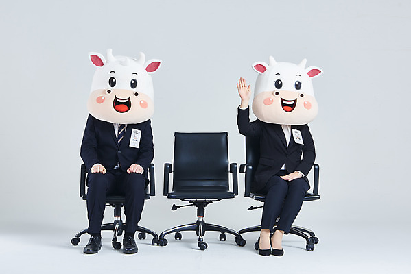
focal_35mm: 62
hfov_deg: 32.4
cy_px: 137
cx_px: 206
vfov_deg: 21.9
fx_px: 708
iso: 100
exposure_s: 1/125
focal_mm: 62
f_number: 14
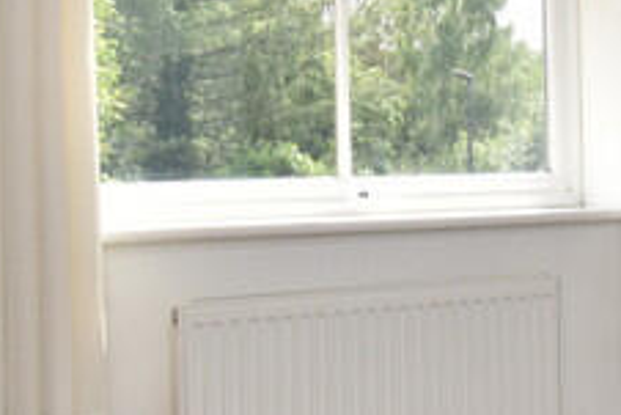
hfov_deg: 26.3
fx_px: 1174
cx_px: 753
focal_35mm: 68
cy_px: 92
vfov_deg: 19.9
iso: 400
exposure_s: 1/160
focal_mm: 10
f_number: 9
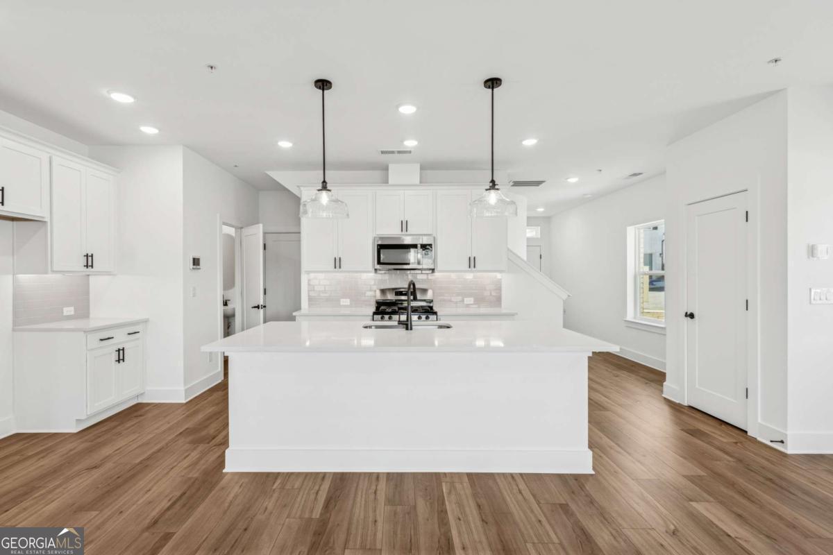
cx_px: 416
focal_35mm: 16
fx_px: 382
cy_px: 278
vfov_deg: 72.1
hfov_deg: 95.0
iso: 100
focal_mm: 11
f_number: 8
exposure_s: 1/15
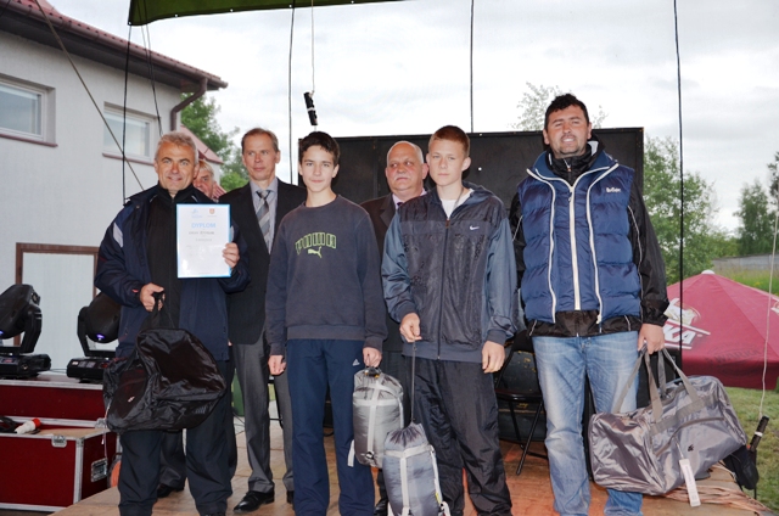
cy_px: 258
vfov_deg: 34.1
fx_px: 842
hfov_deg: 49.6
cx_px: 390
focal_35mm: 39
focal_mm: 26
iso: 400
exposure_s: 1/125
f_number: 4
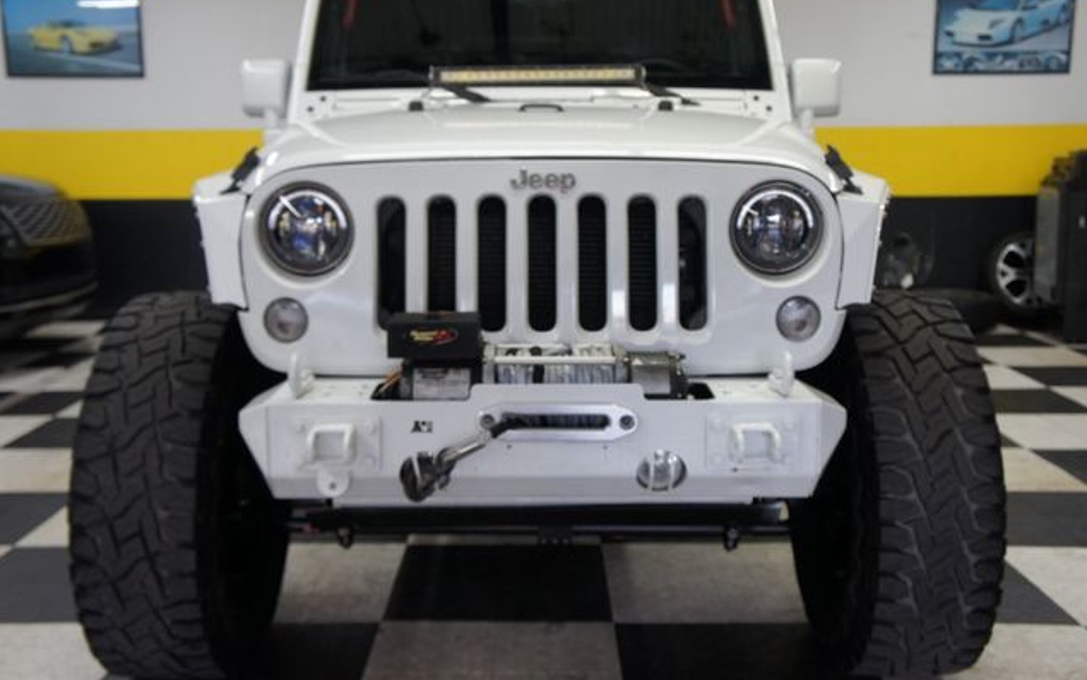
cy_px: 319
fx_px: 1141
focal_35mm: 39
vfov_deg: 33.2
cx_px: 543
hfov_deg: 50.9
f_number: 4
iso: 250
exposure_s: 1/40
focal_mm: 25
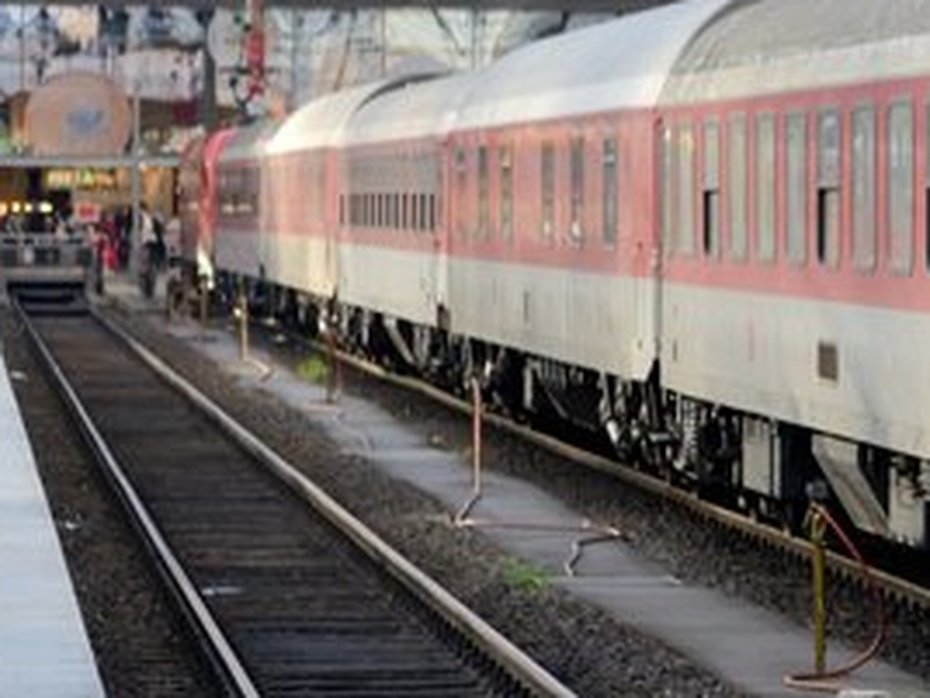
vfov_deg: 4.9
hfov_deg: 6.4
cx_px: 1697
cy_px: 278
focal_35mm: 301
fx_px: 8087
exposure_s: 1/160
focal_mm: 70
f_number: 2.8
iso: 200
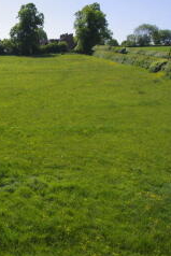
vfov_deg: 61.8
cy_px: 138
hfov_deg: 38.6
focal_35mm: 30
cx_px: -1
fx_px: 213
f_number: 11
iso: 200
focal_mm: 10
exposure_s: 1/100
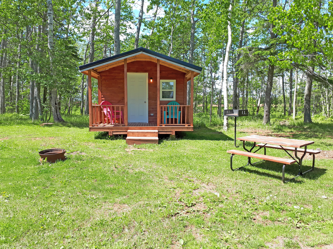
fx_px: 260
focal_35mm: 27
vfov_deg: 51.4
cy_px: 124
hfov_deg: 65.3
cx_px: 166
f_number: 1.9
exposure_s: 1/183
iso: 40
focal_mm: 3.6
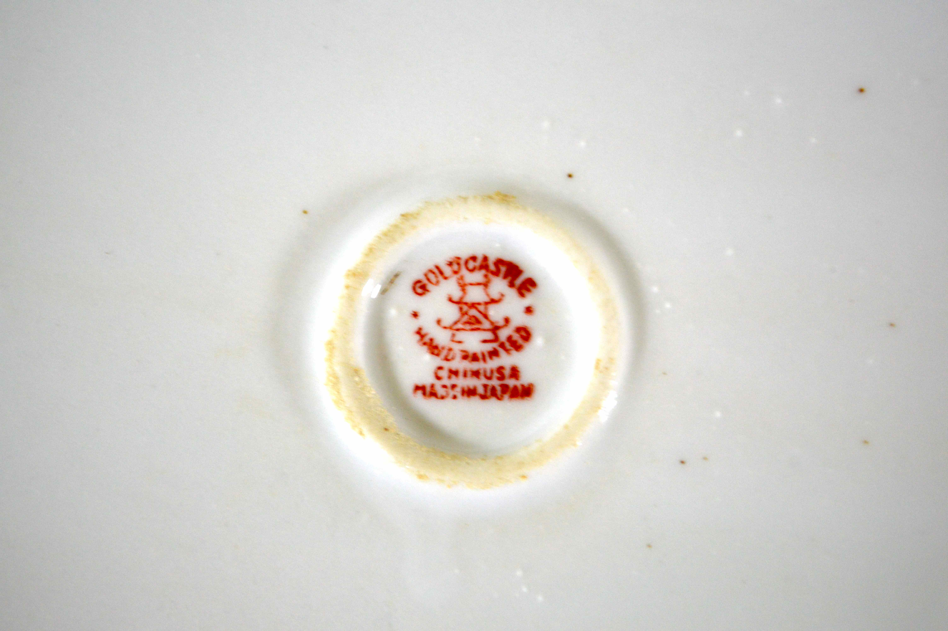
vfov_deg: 16.5
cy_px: 316
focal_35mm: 82
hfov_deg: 24.6
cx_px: 474
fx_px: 2171
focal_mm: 55
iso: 720
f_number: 5.6
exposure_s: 1/60
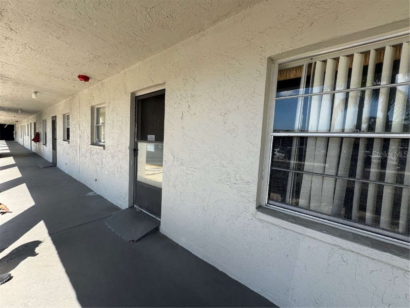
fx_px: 166
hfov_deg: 102.1
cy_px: 154
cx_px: 205
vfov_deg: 85.7
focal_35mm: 14
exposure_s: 1/552
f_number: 2.2
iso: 40
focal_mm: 2.22
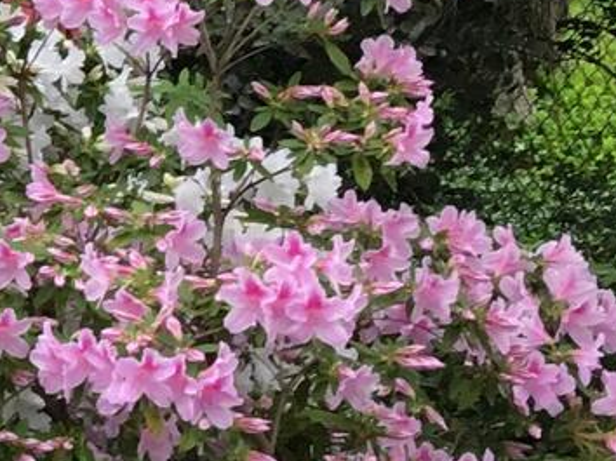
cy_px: -277
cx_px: -837
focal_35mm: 168
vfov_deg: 8.6
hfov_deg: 10.3
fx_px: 2988
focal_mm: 4.15
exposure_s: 1/30
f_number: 2.2
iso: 32
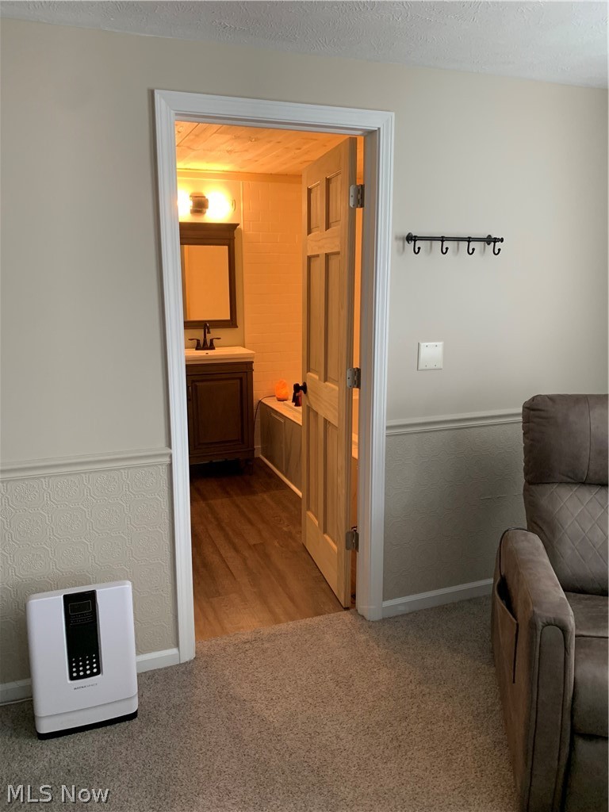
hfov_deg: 53.1
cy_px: 406
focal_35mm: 26
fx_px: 610
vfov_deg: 67.3
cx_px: 304
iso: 200
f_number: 1.8
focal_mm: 4.25
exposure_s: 1/60
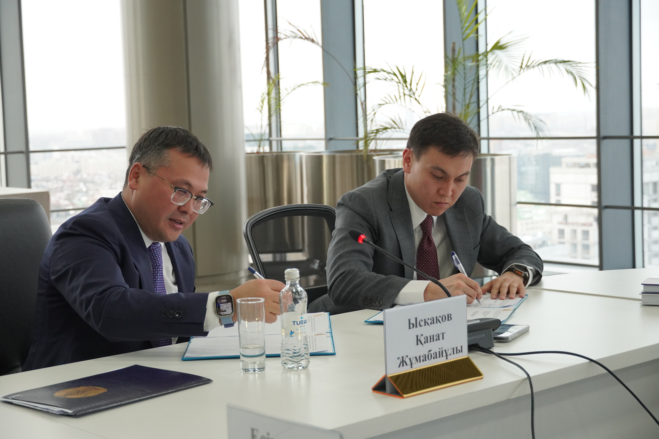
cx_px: 330
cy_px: 220
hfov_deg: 31.2
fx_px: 1181
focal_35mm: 64
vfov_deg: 21.1
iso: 1250
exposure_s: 1/160
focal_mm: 43
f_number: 5
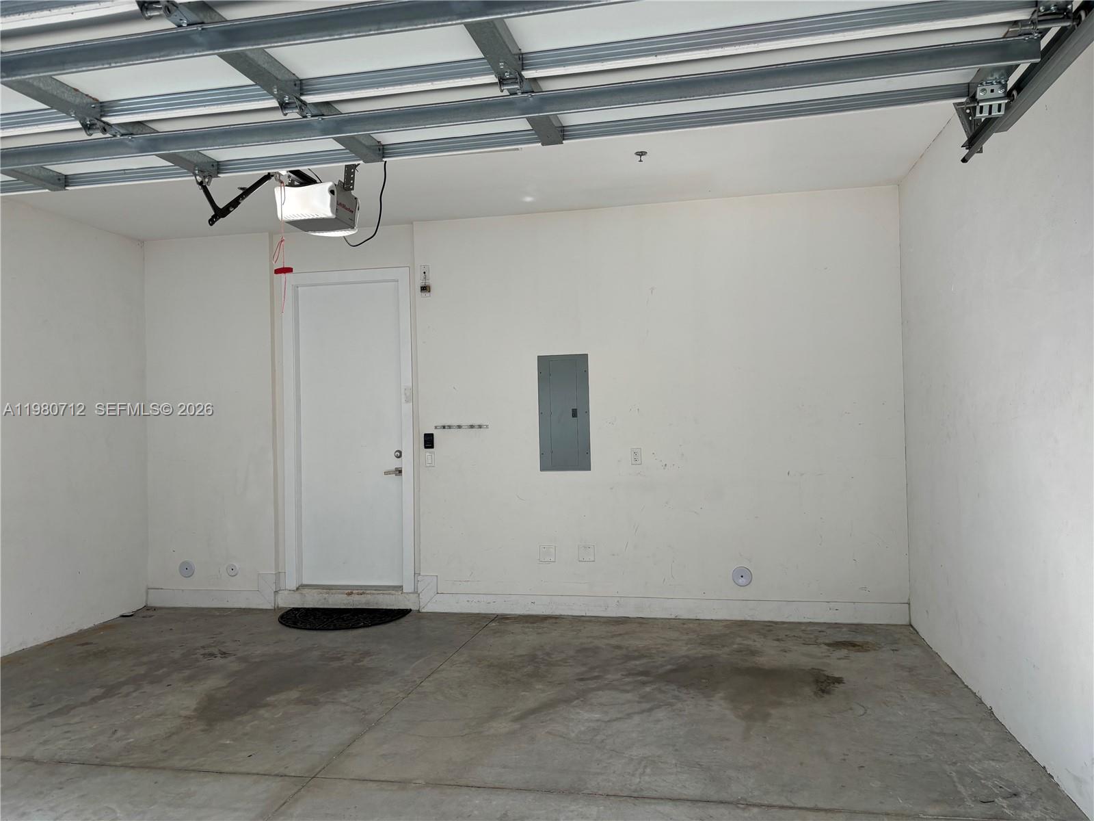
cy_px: 410
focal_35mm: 26
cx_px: 547
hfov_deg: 67.3
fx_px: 822
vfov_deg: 53.1
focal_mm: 5.96
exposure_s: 1/390
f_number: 1.6
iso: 50
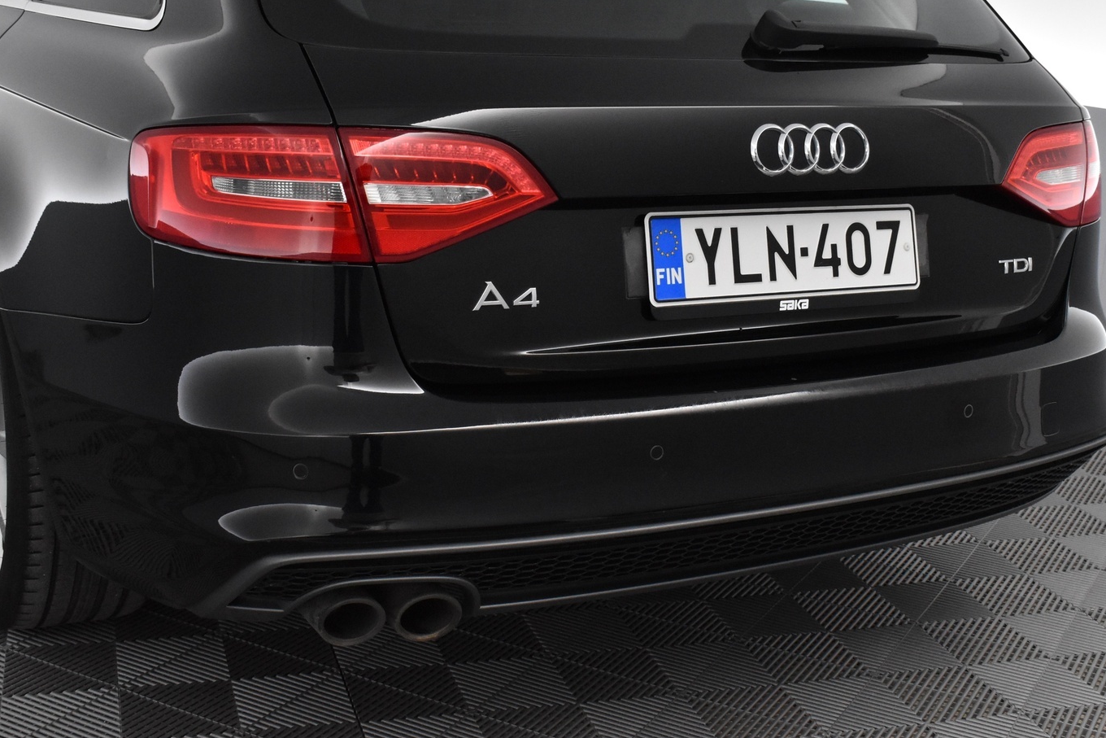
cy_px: 304
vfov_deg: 27.0
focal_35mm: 50
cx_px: 551
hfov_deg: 39.6
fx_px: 1536
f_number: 6.3
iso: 3200
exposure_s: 1/160
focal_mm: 28
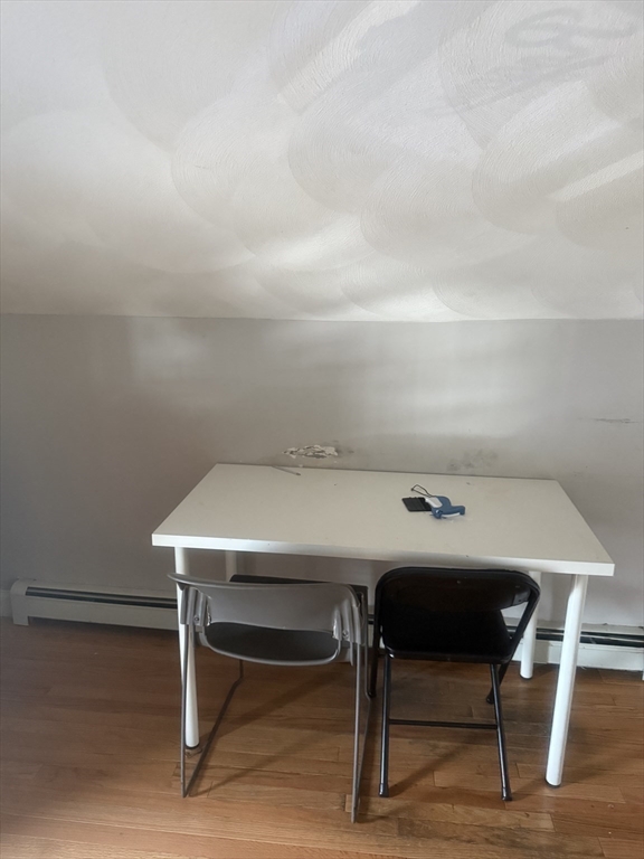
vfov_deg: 71.6
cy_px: 430
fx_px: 595
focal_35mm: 24
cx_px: 322
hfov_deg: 56.8
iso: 800
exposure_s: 1/58
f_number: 1.78
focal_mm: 6.76
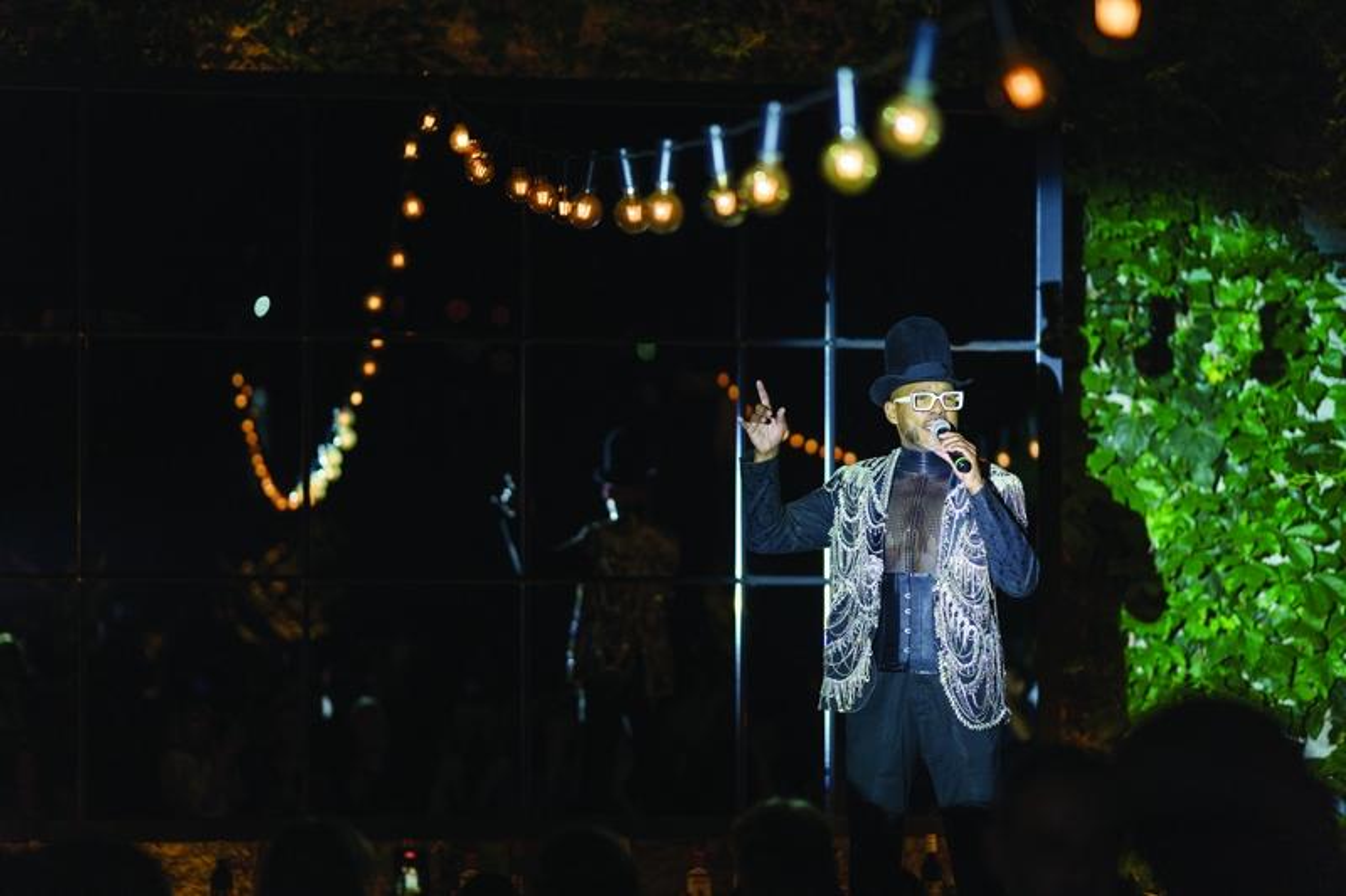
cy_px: 448
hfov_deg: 23.9
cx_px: 673
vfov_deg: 16.1
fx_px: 3177
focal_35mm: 85
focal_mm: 85
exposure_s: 1/800
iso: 400
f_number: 1.6
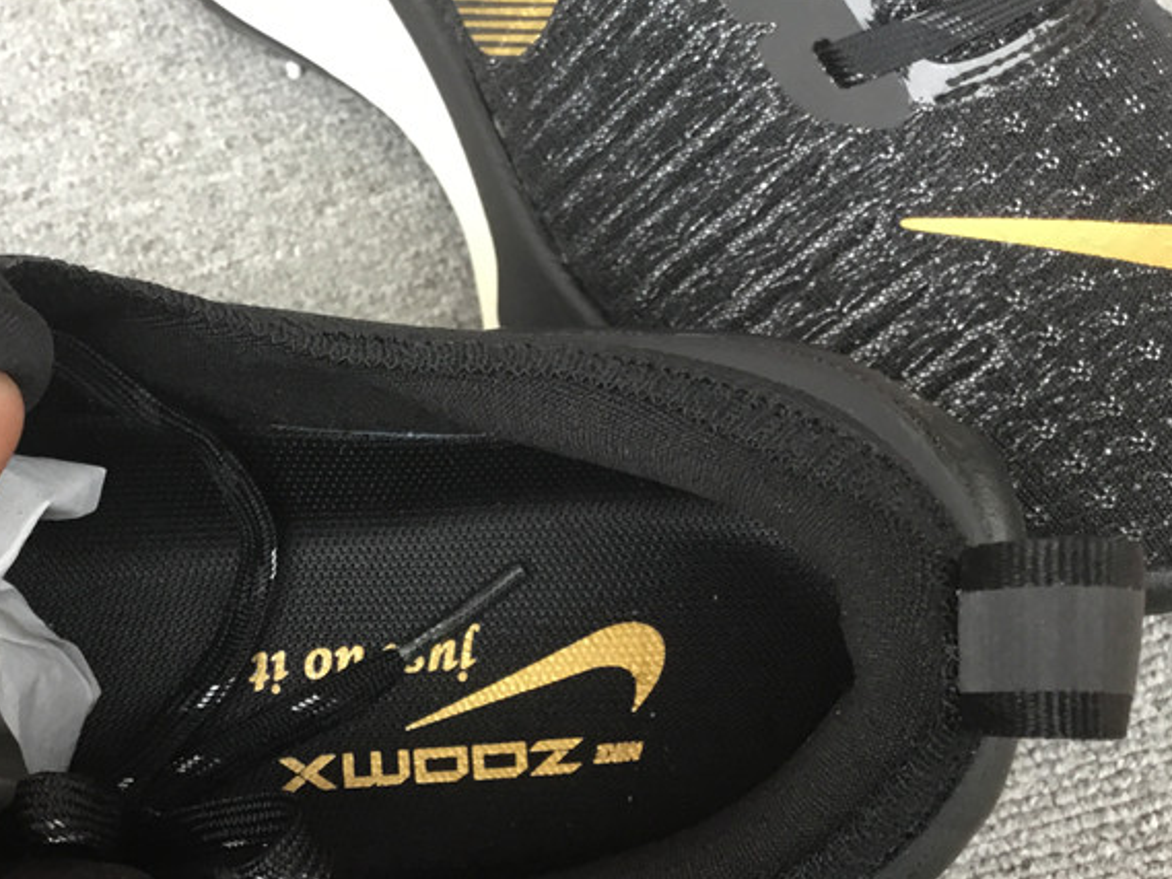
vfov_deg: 29.1
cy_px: 684
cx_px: 307
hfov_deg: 38.0
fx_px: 1659
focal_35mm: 49
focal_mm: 3.3
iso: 50
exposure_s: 1/33
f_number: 2.4
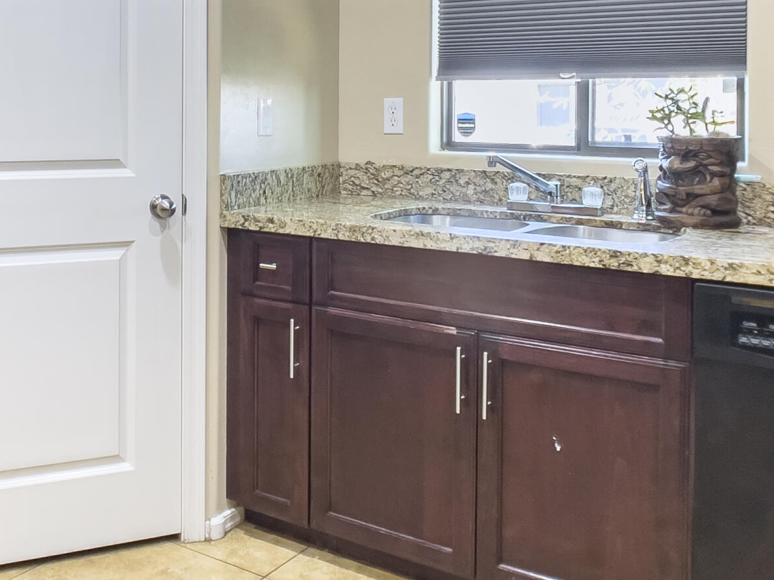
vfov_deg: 21.9
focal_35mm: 66
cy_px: 102
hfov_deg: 29.0
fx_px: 1475
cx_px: 215
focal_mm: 5.1
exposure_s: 1/60
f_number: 1.6
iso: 125
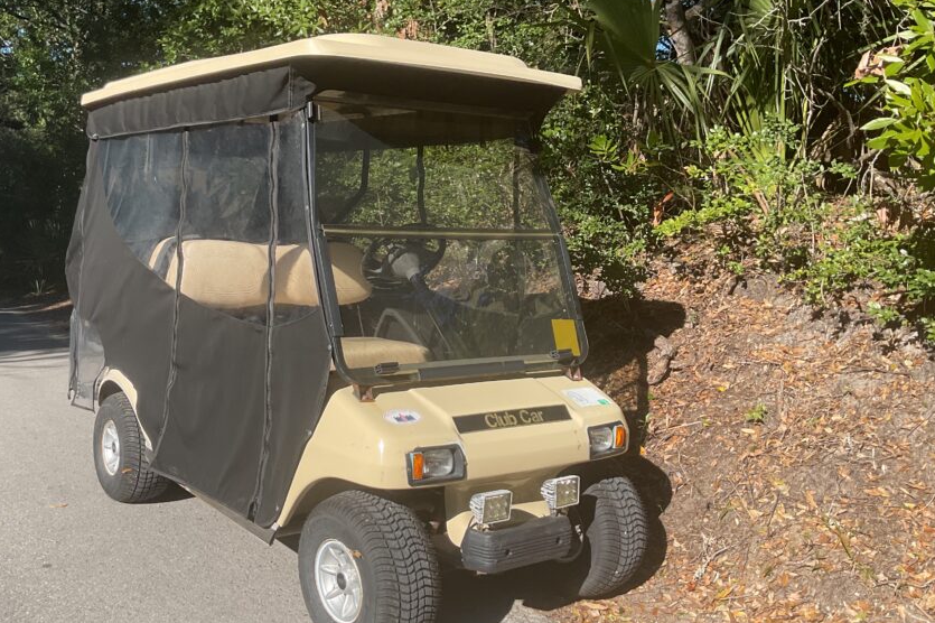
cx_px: 372
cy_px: 292
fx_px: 961
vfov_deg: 35.9
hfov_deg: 51.5
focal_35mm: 37
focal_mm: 3
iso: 16
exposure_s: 1/1098
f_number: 1.8
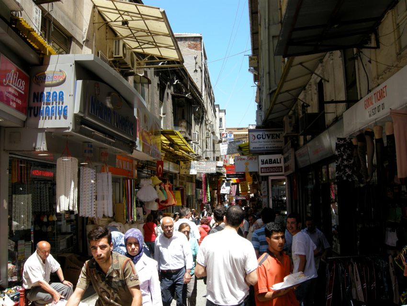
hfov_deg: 52.6
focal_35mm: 35
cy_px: 153
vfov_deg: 40.7
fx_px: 412
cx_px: 204
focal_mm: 7.5
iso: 64
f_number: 4.8
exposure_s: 1/185
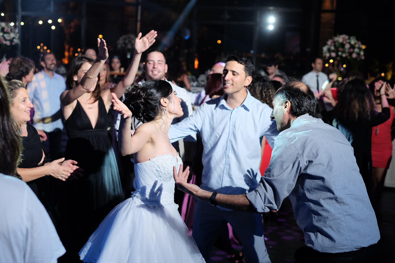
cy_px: 130
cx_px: 195
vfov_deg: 25.1
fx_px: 592
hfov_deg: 36.9
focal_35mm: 54
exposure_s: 1/180
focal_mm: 35
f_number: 2.2
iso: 800
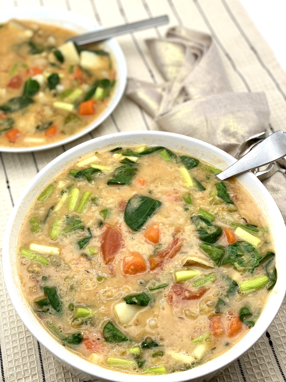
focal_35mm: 52
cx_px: 143
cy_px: 191
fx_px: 573
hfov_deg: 28.0
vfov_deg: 36.8
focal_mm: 6
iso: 20
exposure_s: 1/189
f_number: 2
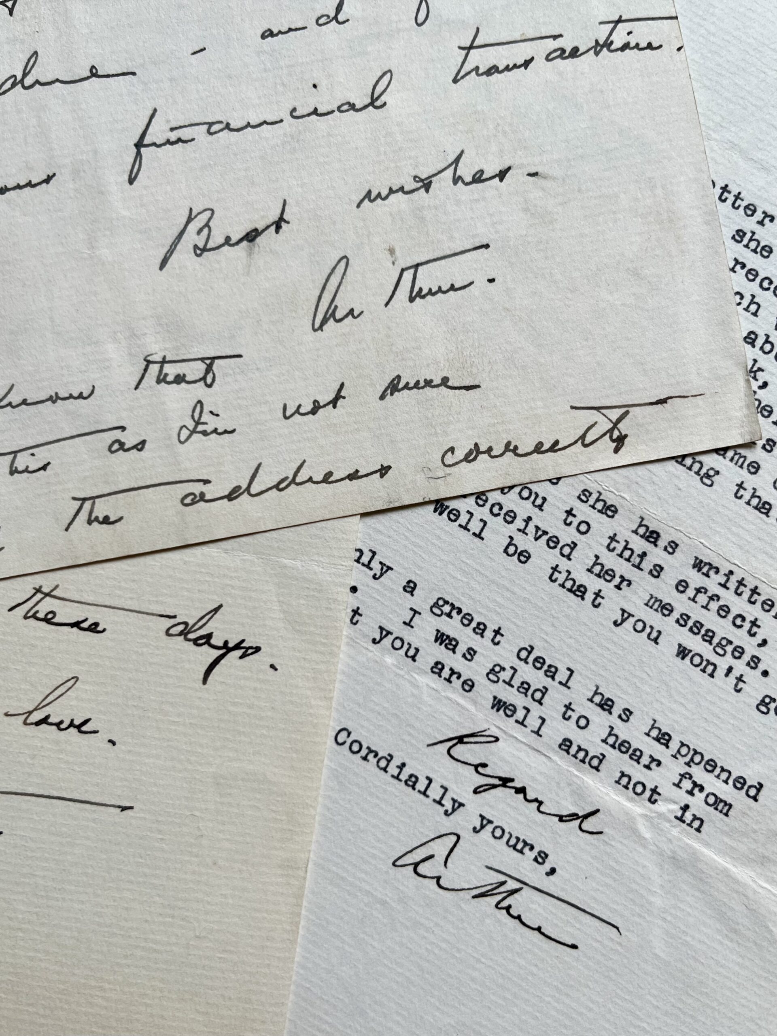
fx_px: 778
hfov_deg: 53.1
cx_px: 388
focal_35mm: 26
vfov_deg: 67.3
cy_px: 518
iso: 40
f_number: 1.6
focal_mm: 5.1
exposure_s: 1/122
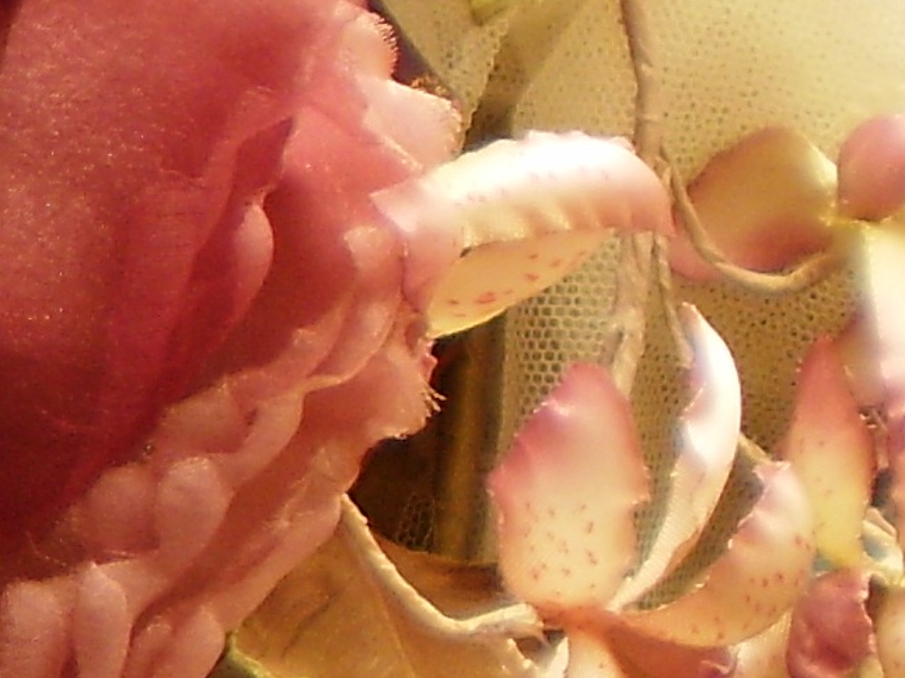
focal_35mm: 182
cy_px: 94
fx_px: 4756
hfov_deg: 10.1
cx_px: -902
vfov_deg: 8.1
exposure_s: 1/40
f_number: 3.1
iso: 64
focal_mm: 6.3
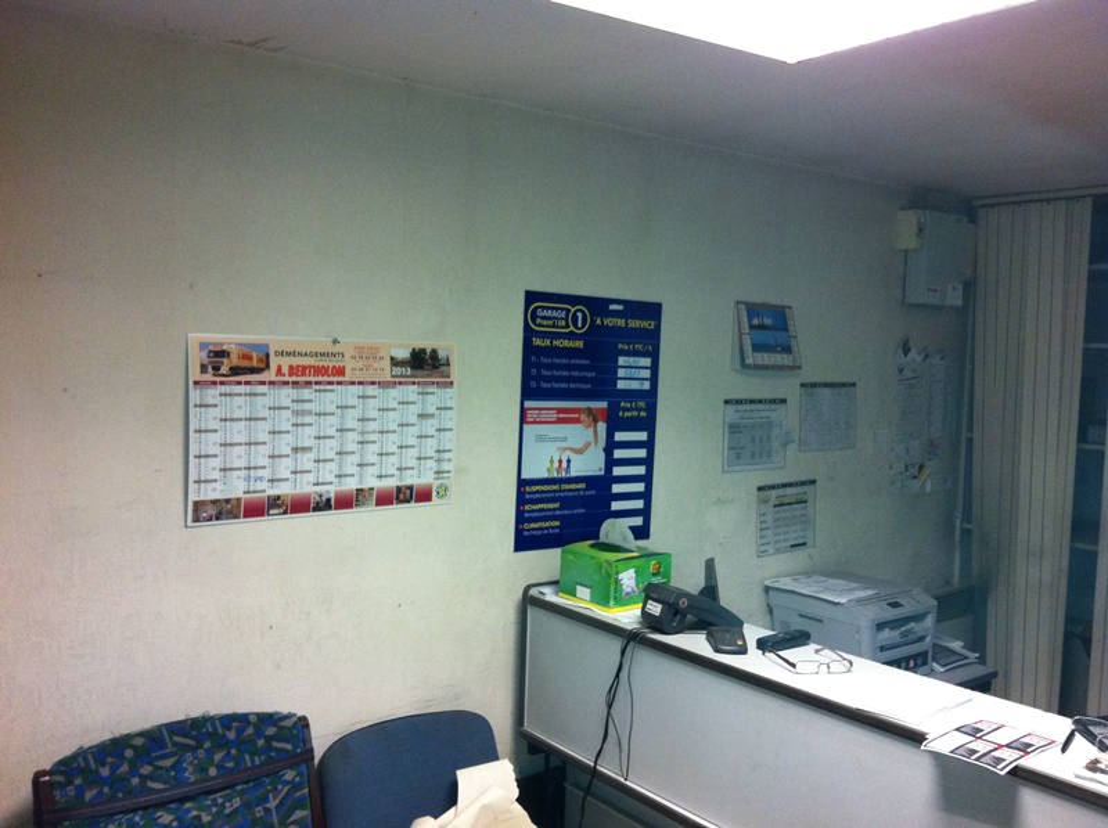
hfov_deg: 52.7
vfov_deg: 40.6
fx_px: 1119
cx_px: 554
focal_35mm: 35
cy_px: 414
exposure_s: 1/15
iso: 200
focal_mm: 3.85
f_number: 2.8
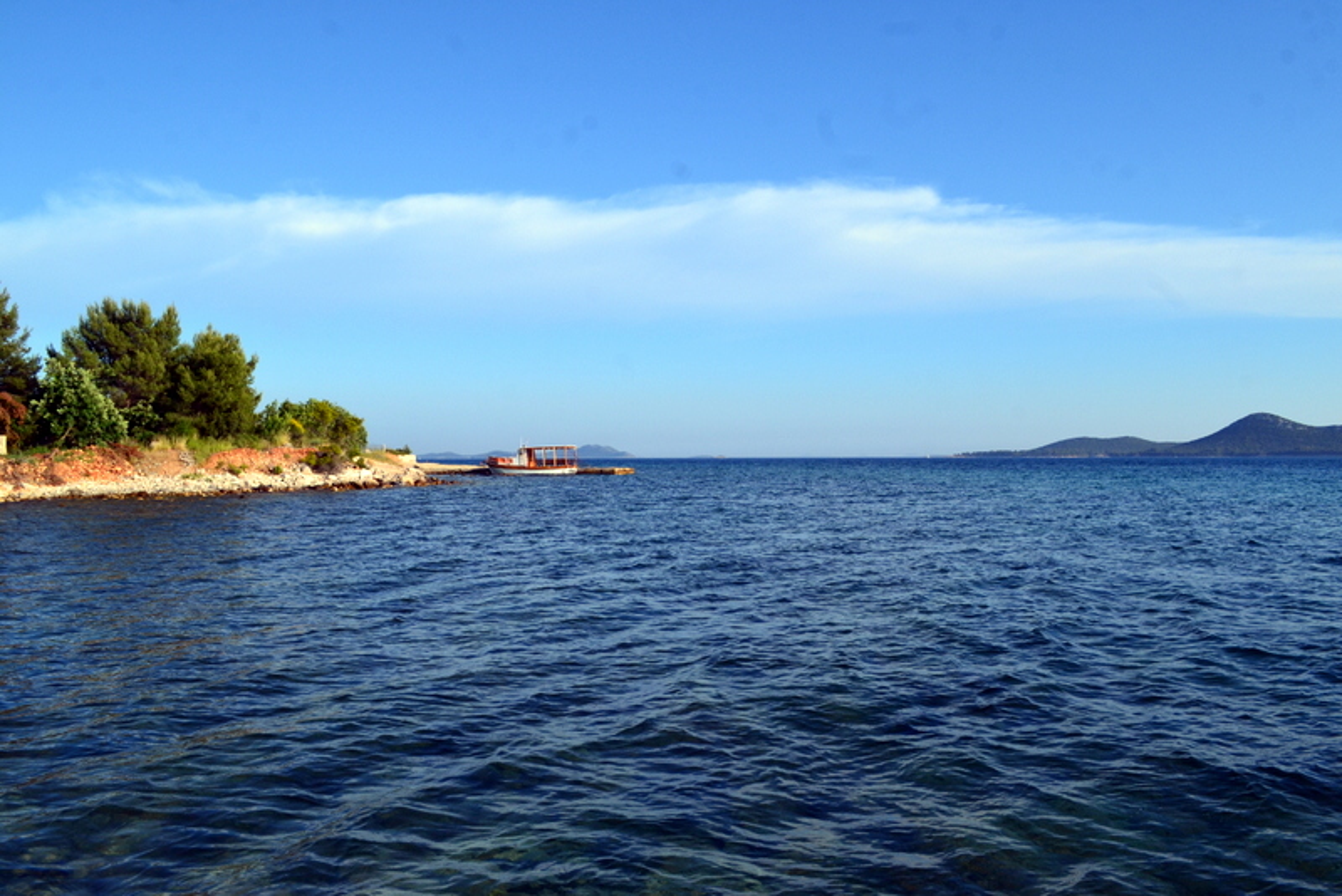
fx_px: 1007
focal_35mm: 27
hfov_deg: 67.4
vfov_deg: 48.0
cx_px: 671
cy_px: 448
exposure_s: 1/400
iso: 400
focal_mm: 18
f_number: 11
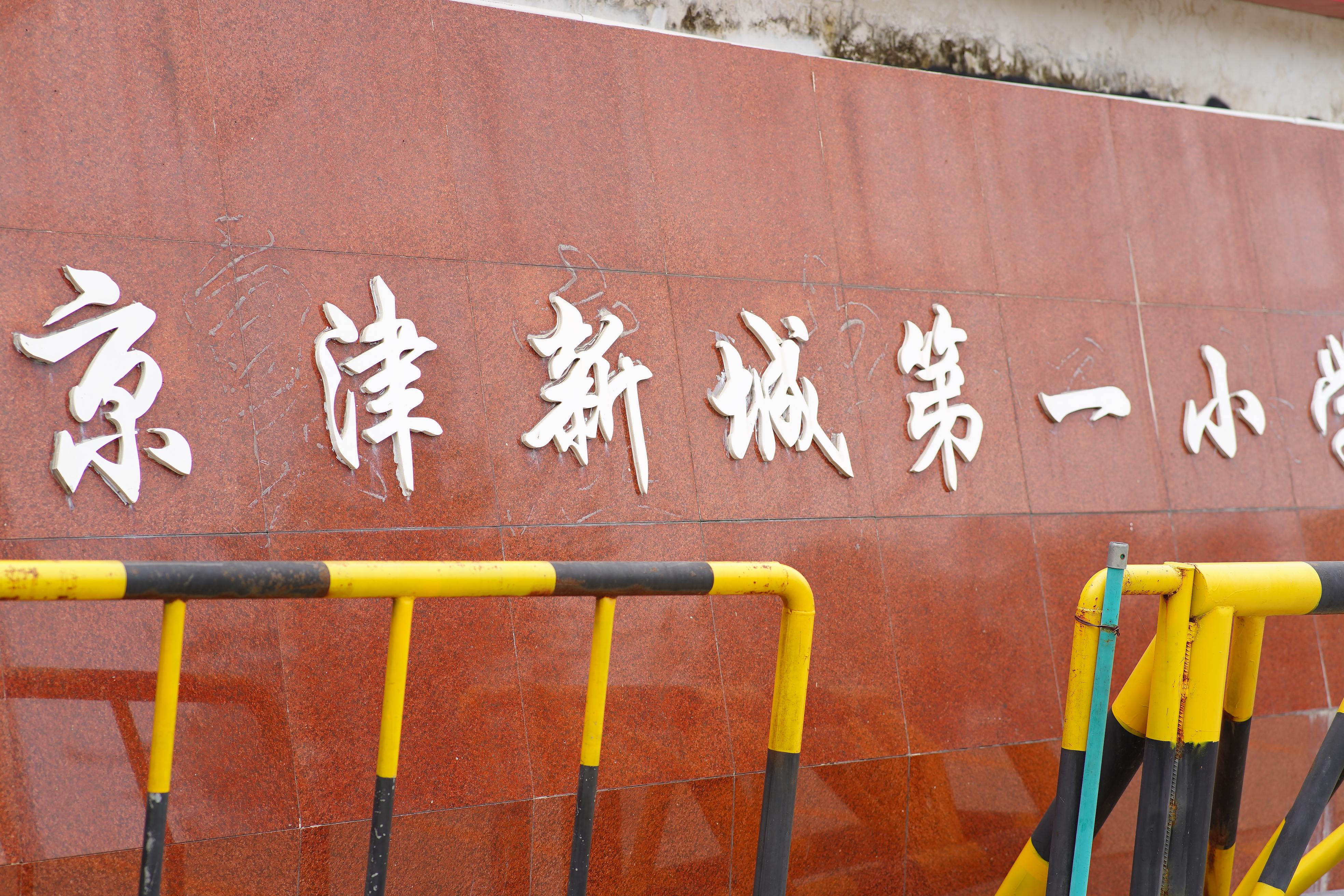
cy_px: 448
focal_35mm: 85
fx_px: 3173
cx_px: 672
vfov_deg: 16.1
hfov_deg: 23.9
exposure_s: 1/400
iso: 100
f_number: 3.2
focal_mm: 85
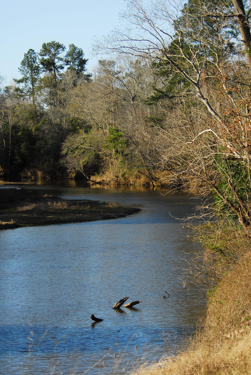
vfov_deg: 16.1
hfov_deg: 10.8
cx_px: 126
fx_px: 1330
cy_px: 188
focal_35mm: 128
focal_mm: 85
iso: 400
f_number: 5.6
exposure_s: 1/1250
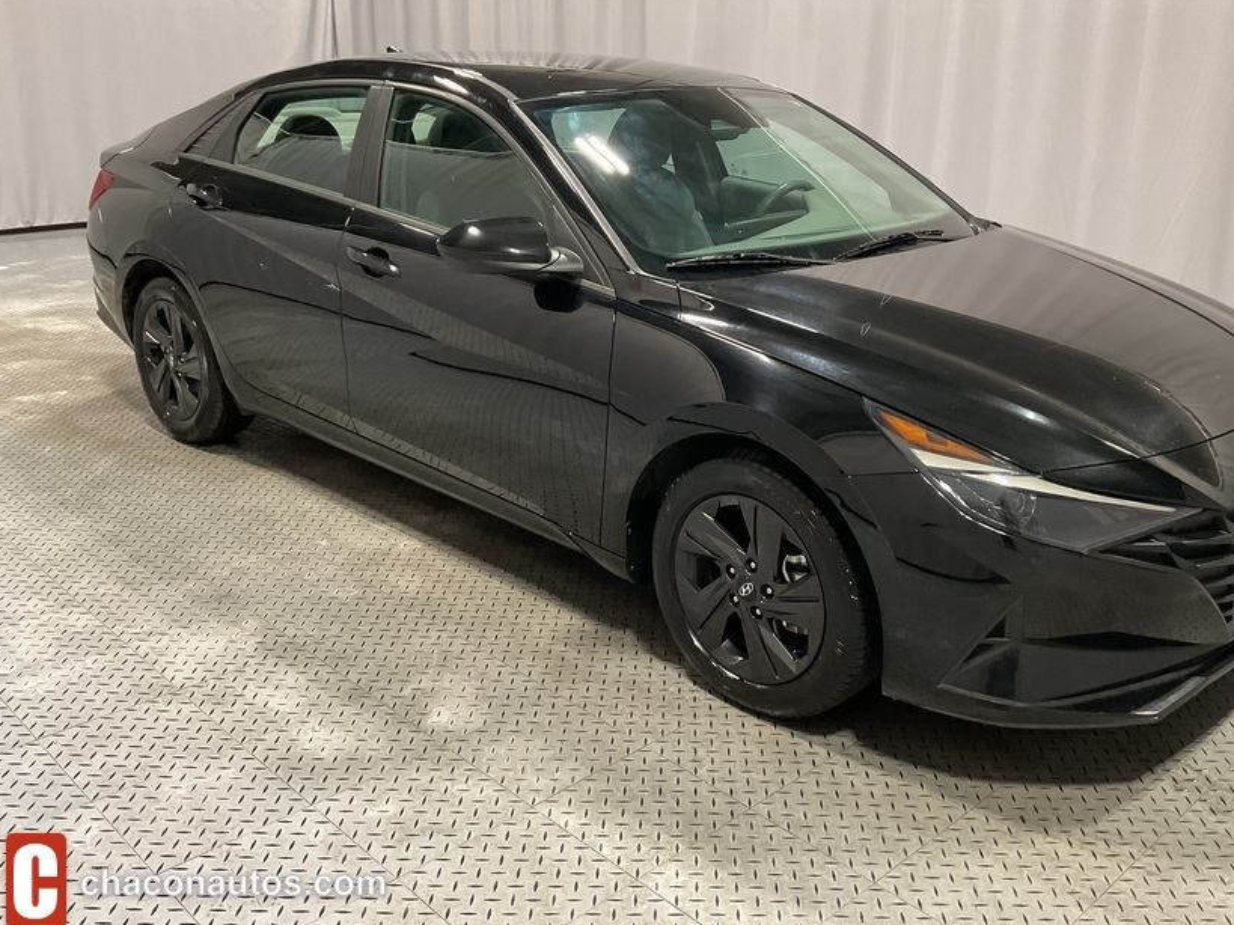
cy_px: 414
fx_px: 1212
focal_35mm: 34
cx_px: 704
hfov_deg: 53.8
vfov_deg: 41.7
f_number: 1.8
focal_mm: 3
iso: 100
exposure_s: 1/60
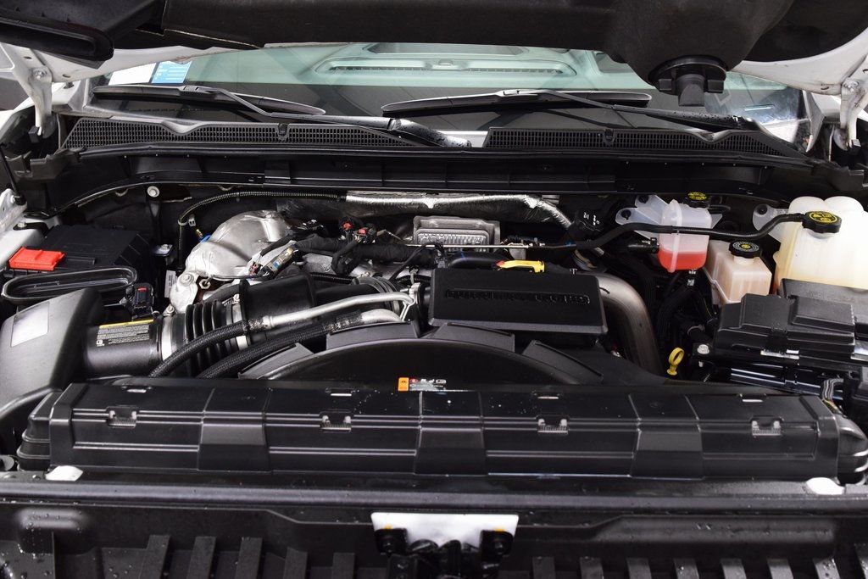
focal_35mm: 36
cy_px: 290
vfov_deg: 36.9
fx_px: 868
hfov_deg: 53.1
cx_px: 434
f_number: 5.6
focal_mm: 24
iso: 1600
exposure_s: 1/15
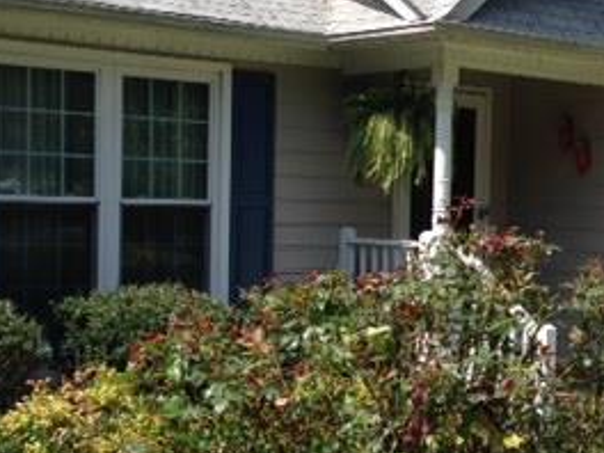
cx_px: 503
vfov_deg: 18.4
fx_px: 1396
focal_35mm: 80
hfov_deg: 24.0
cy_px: 270
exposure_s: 1/1043
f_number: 2.4
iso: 50
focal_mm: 4.12
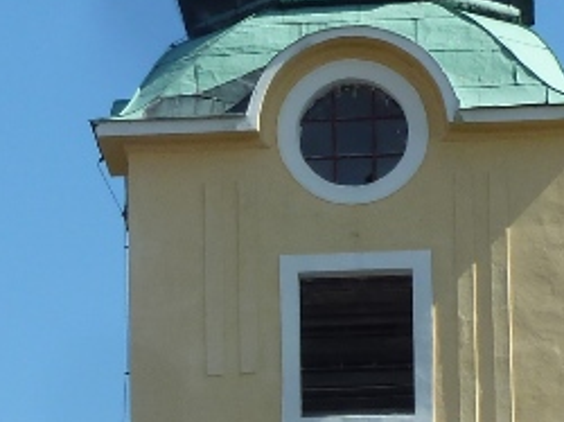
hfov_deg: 6.6
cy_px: 399
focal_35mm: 295
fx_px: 4802
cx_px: -370
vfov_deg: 5.0
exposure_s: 1/400
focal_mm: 11.9
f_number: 4.5
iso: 80
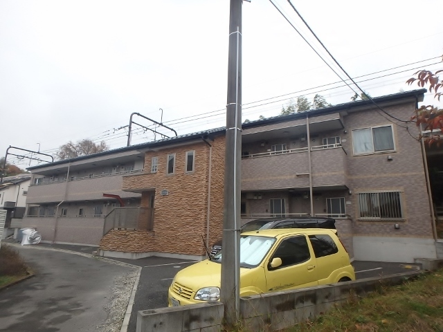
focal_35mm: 21
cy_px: 166
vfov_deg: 63.4
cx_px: 222
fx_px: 269
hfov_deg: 79.0
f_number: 3.5
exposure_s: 1/40
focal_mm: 3.7
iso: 200
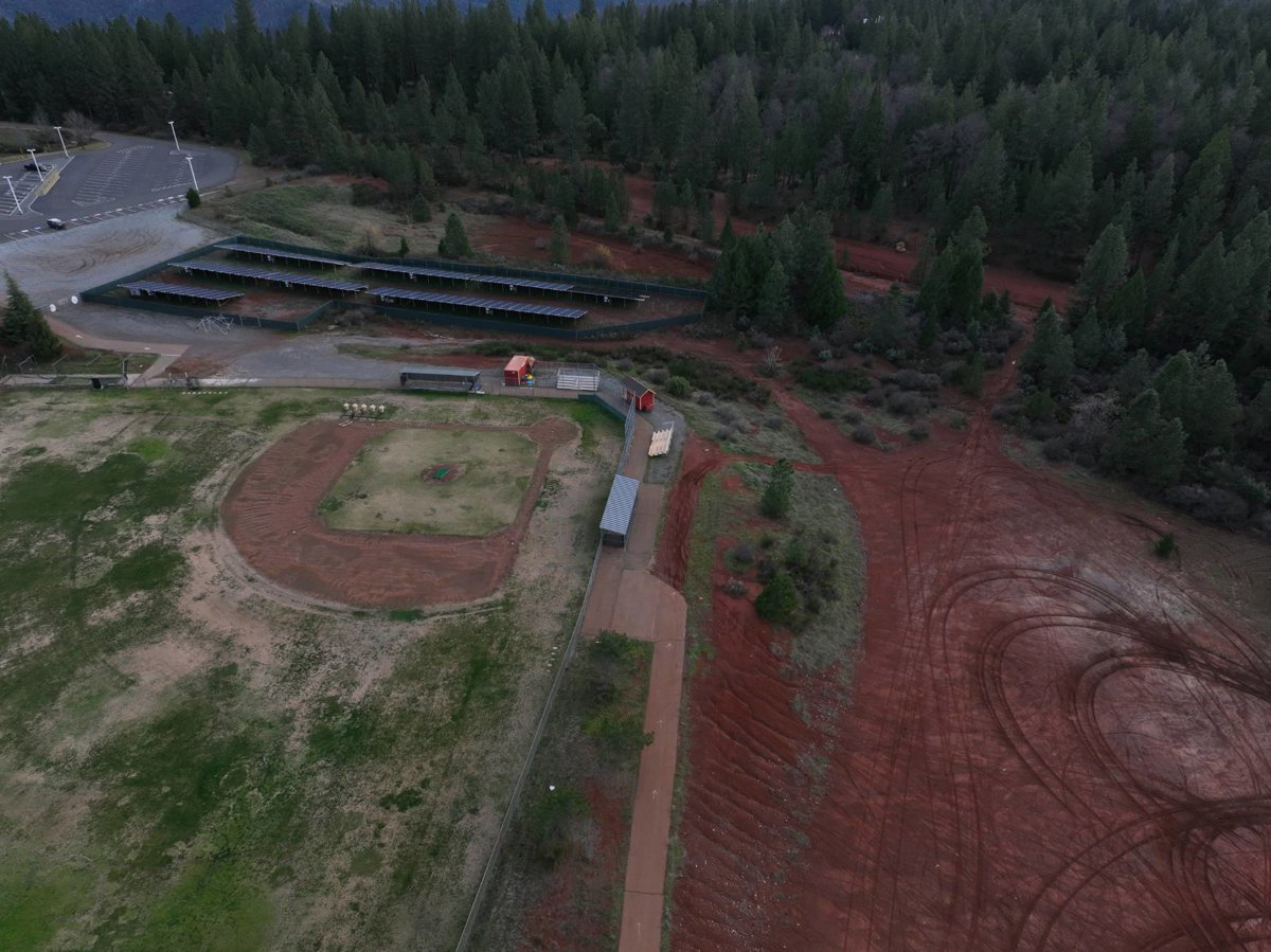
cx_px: 636
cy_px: 476
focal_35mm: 24
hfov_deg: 71.6
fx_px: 881
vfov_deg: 56.8
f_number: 2.8
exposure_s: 1/1000
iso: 200
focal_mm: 12.29
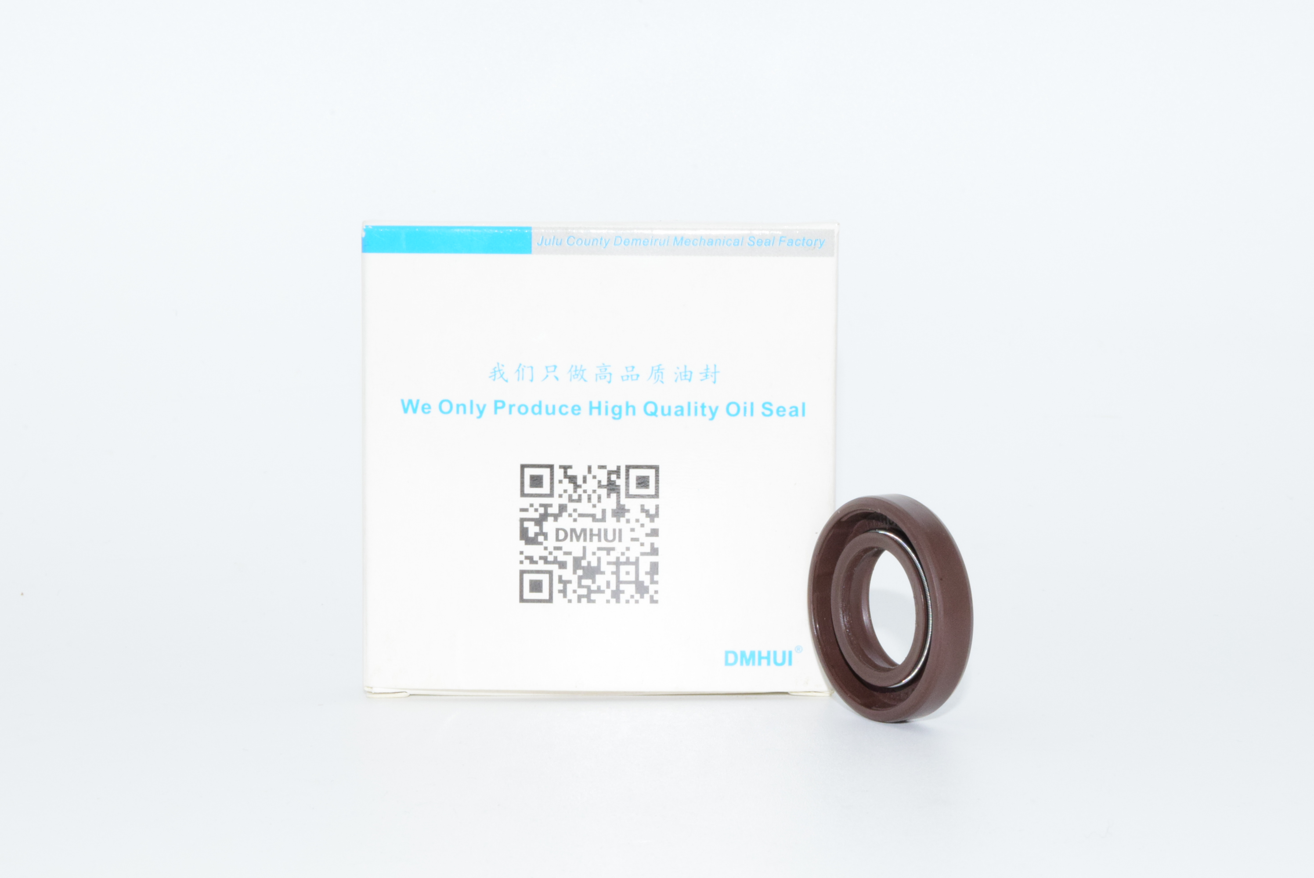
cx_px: 657
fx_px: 3013
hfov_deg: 24.6
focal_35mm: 82
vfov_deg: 16.6
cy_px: 439
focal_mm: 55
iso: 1600
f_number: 36
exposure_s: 1/60
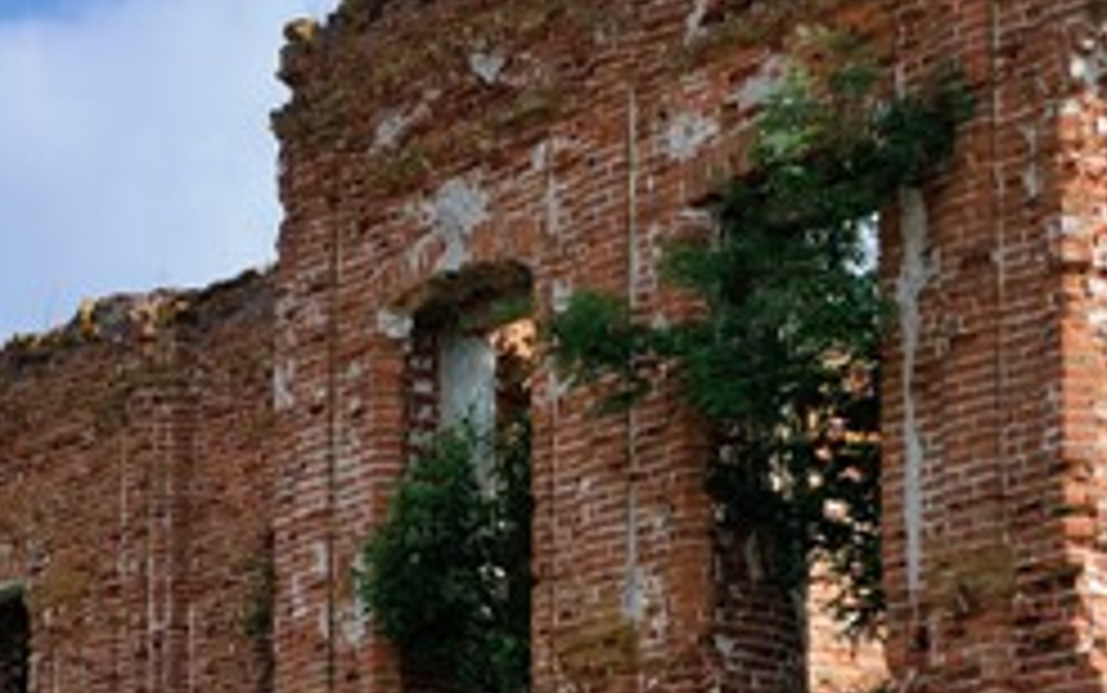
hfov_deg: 15.6
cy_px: 758
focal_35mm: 134
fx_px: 4045
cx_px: 396
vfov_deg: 9.7
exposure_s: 1/500
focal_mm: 24
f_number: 5.6
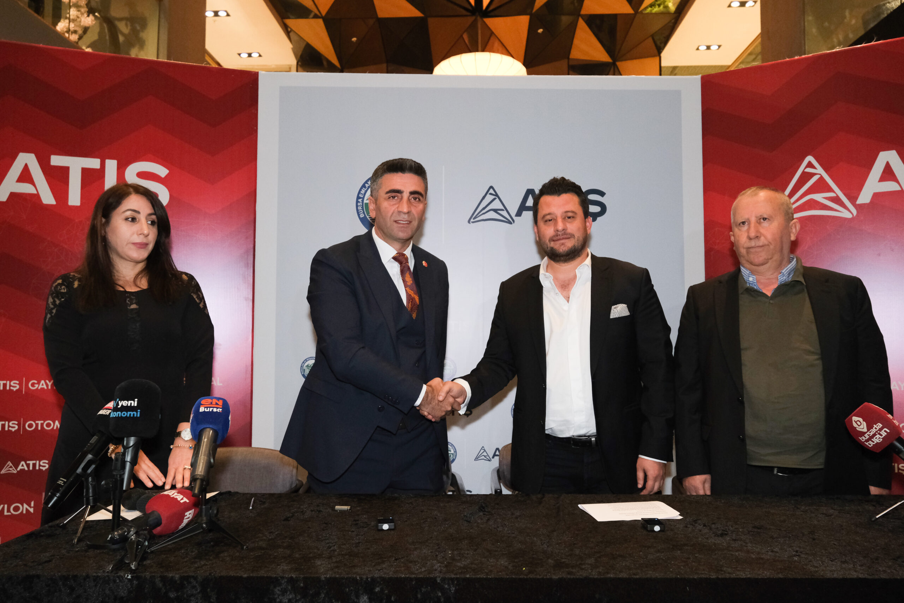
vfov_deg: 47.9
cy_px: 302
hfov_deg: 67.4
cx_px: 452
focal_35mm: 27
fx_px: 678
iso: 2000
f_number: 4
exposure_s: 1/160
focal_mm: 18
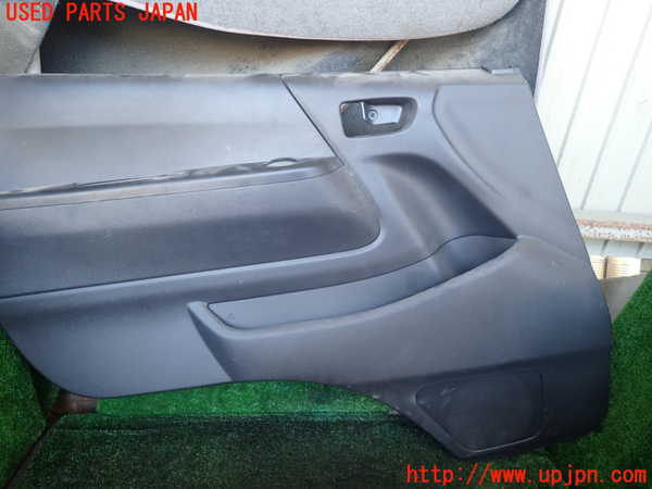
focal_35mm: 25
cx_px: 326
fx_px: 471
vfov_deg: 54.9
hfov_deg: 69.4
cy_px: 244
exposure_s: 1/50
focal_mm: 4.5
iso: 200
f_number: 2
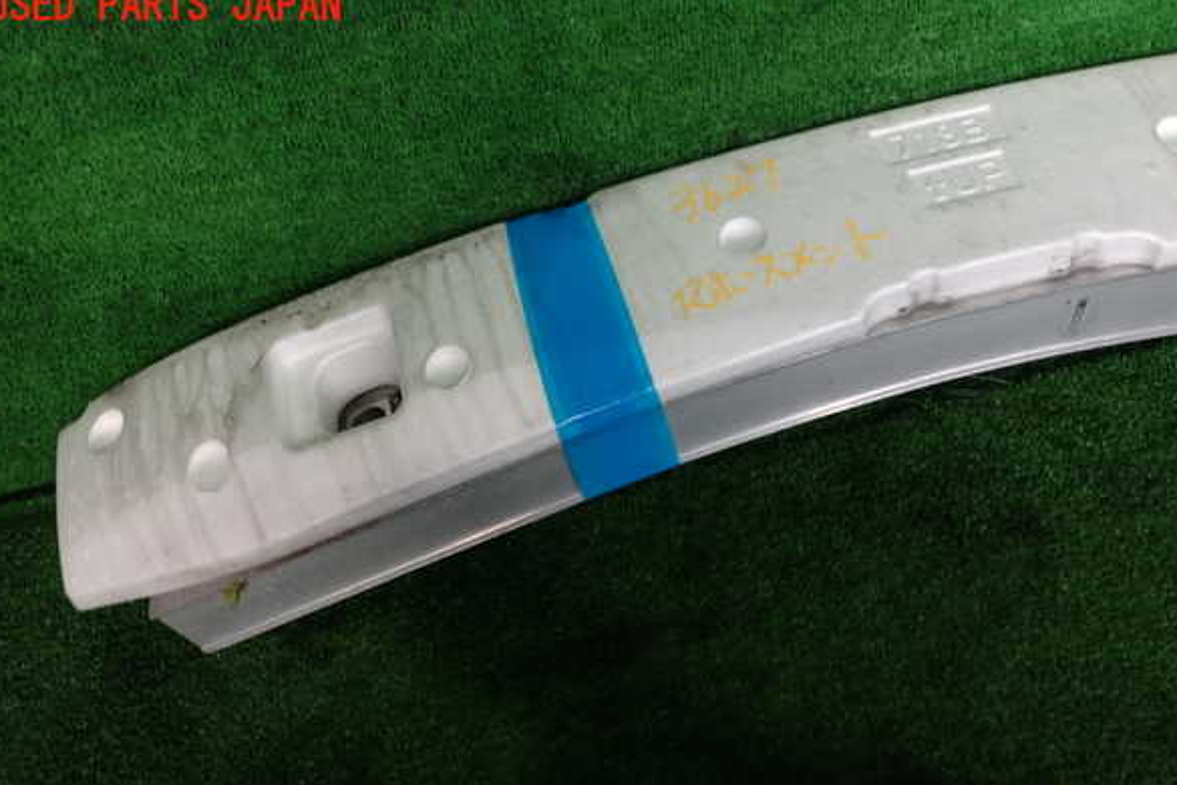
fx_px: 1046
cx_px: 579
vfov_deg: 41.1
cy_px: 435
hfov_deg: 58.7
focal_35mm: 32
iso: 100
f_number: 2.3
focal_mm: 5.4
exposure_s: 1/80
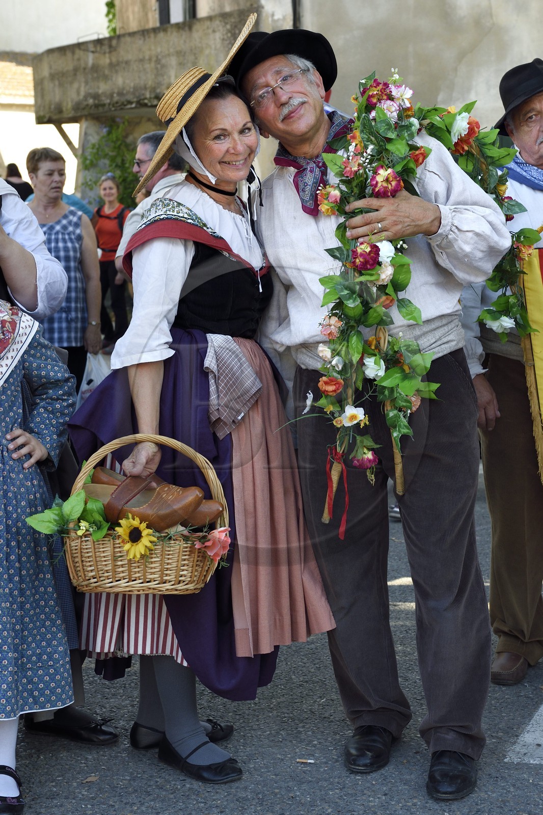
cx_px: 272
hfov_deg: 24.2
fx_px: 1267
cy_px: 408
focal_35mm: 56
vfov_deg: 35.6
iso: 800
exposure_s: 1/250
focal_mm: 56
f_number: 8
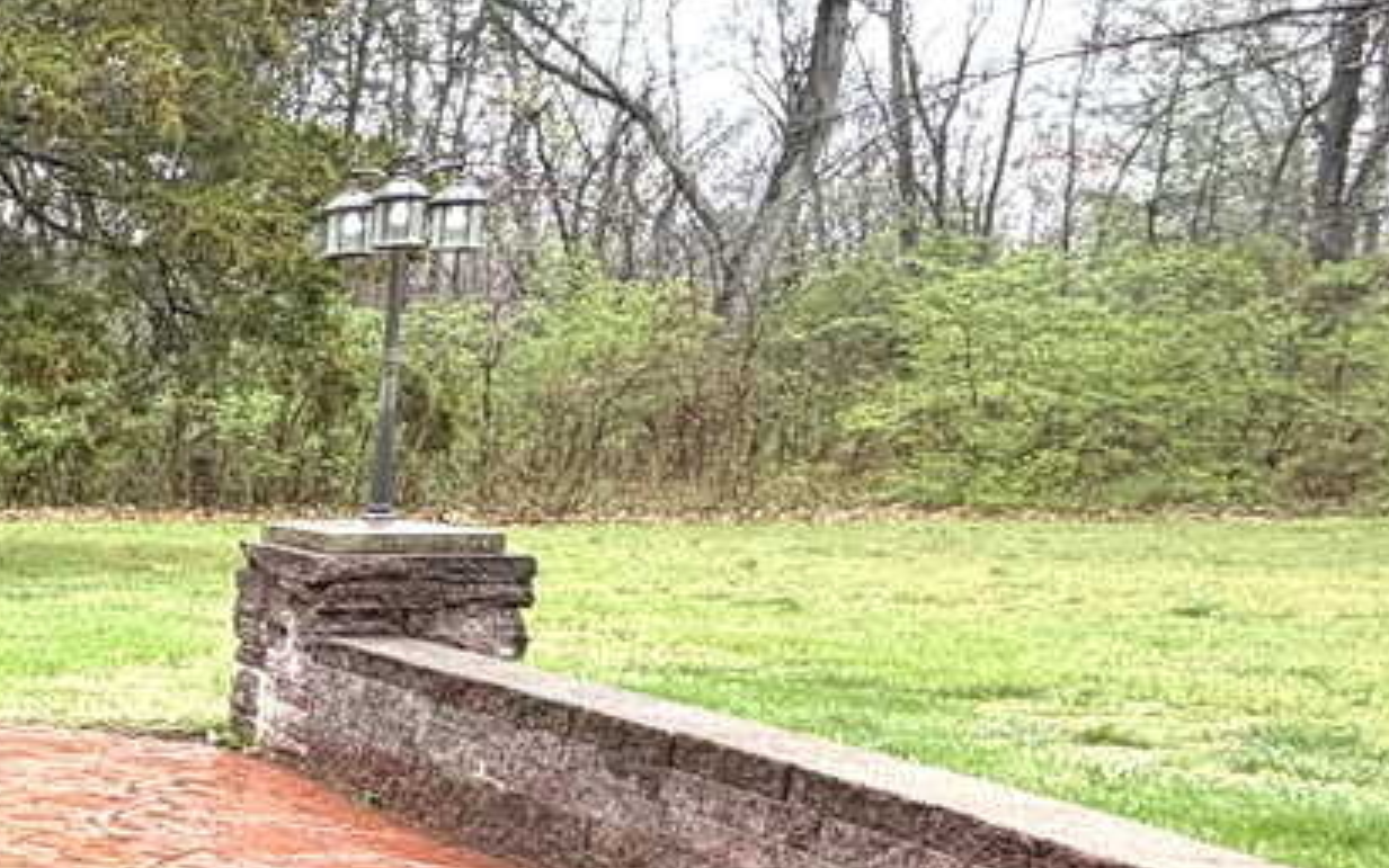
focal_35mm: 52
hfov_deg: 25.1
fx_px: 1969
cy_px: 679
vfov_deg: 24.5
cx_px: -865
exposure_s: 1/170
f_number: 2.2
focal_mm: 2.22
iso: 40
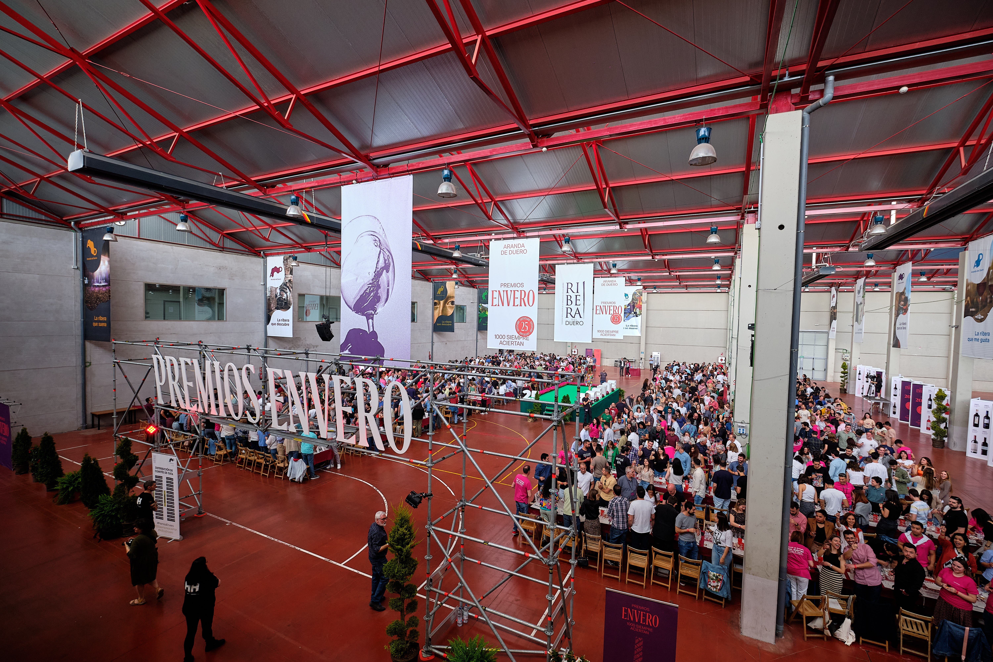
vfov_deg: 77.3
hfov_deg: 100.4
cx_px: 496
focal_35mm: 15
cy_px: 331
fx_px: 414
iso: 500
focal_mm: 10
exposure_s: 1/160
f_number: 4
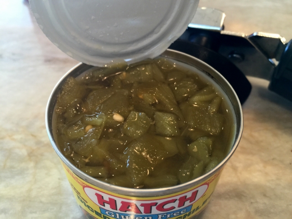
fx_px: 245
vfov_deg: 48.2
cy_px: 110
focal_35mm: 29
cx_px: 146
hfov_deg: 61.7
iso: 50
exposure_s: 1/30
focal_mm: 4.15
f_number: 2.2
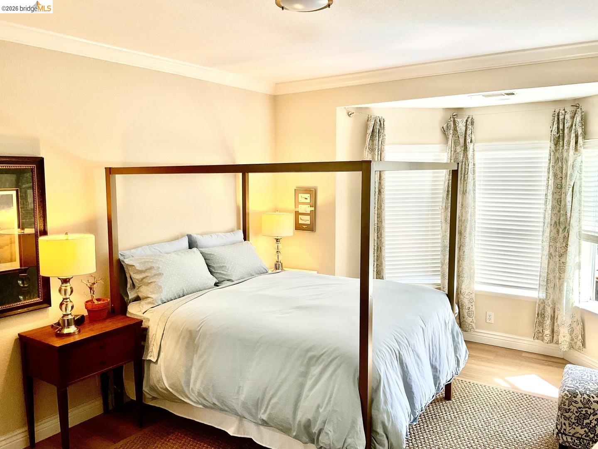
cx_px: 299
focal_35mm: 29
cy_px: 224
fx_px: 501
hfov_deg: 61.7
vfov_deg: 48.2
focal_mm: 3
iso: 50
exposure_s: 1/120
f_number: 1.8
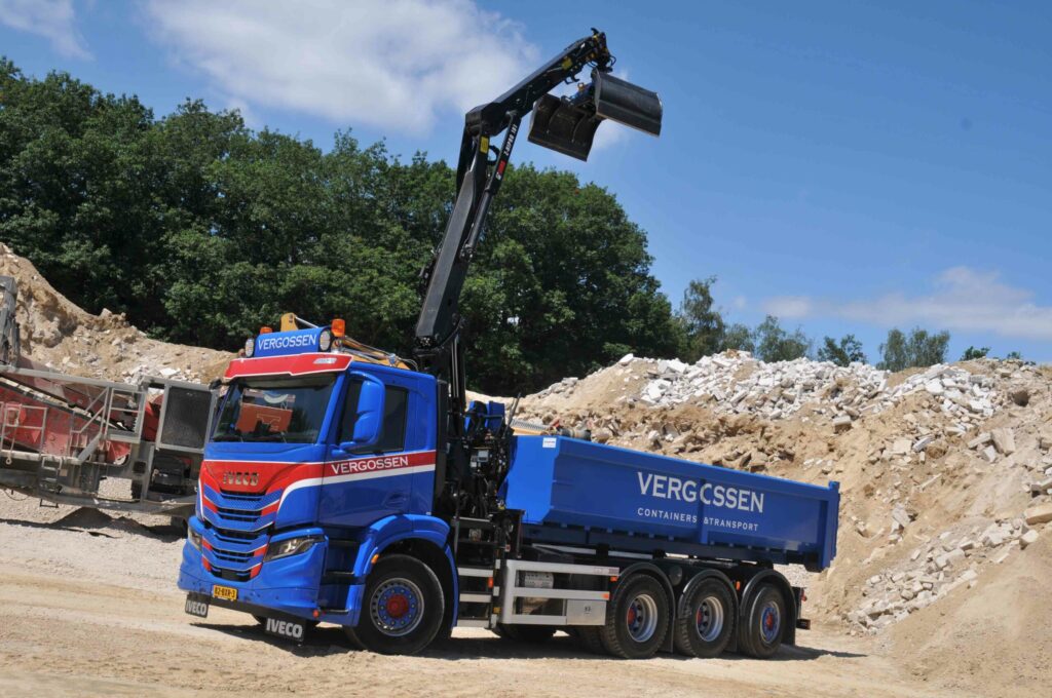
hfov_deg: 48.0
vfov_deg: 32.9
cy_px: 349
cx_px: 526
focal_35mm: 40
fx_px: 1182
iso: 200
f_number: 10
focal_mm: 27
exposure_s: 1/400
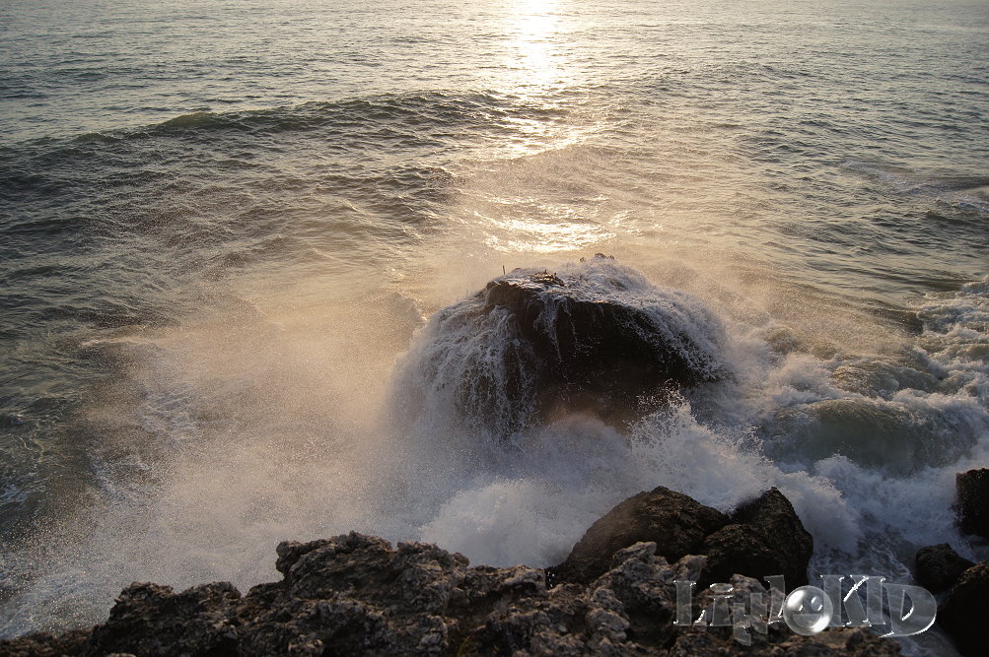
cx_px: 494
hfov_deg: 67.4
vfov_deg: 47.9
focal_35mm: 27
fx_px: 741
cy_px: 328
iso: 100
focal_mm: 18
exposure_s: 1/640
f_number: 4
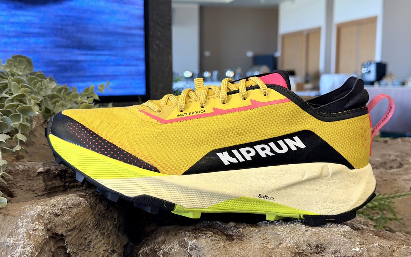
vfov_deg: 25.3
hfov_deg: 39.6
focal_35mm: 51
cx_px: 206
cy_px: 152
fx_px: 571
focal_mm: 6.76
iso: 160
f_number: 1.78
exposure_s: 1/50
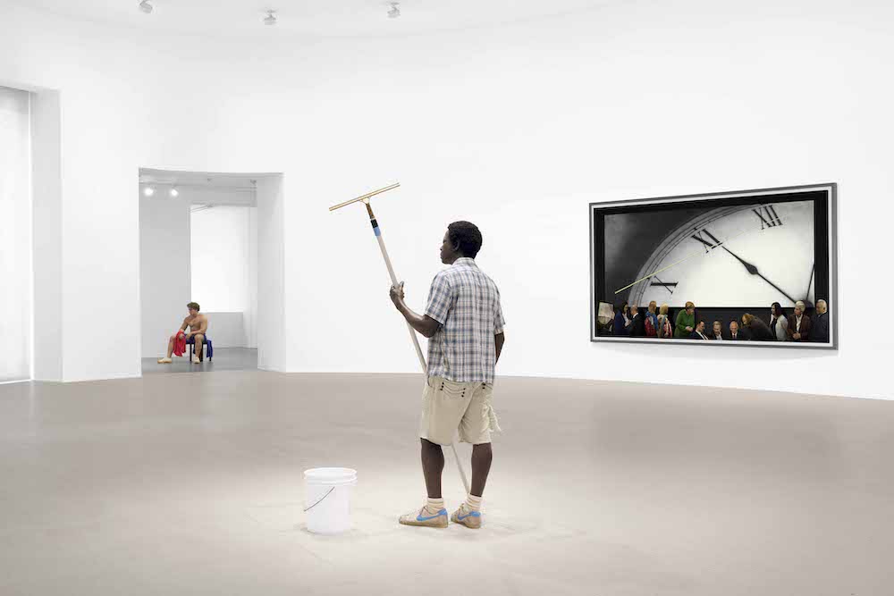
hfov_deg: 46.4
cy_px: 298
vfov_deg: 31.9
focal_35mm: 42
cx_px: 447
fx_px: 1043
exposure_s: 1/3
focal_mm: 42
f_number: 10
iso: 125
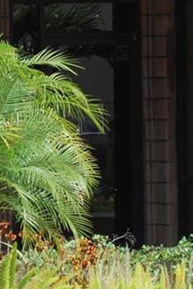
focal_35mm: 420
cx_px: 166
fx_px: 3374
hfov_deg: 3.3
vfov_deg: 4.9
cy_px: -110
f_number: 6.3
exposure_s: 1/160
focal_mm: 55
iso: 100
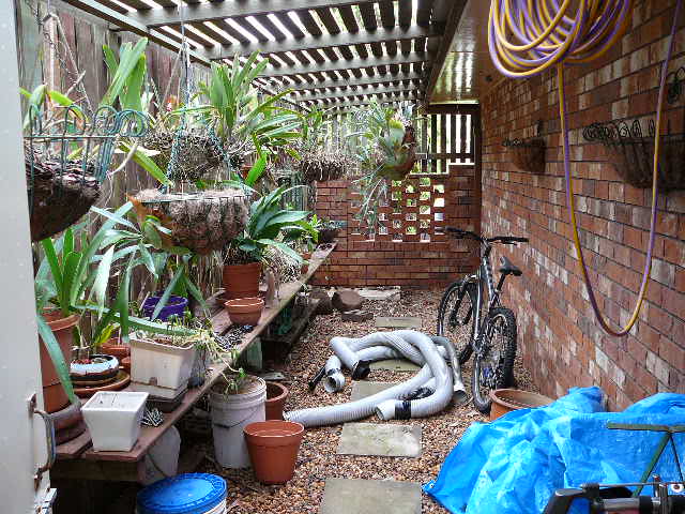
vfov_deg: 40.7
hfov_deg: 52.6
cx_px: 342
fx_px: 693
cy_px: 257
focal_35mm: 35
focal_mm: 5.2
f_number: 2.8
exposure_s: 1/60
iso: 100
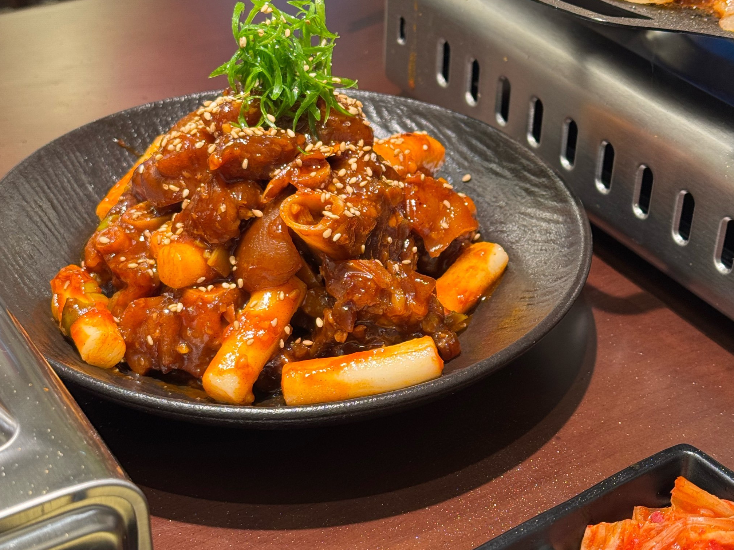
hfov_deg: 29.8
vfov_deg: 22.6
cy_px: 290
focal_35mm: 65
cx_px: 366
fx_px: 1378
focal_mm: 6.76
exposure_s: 1/50
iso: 100
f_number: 1.78
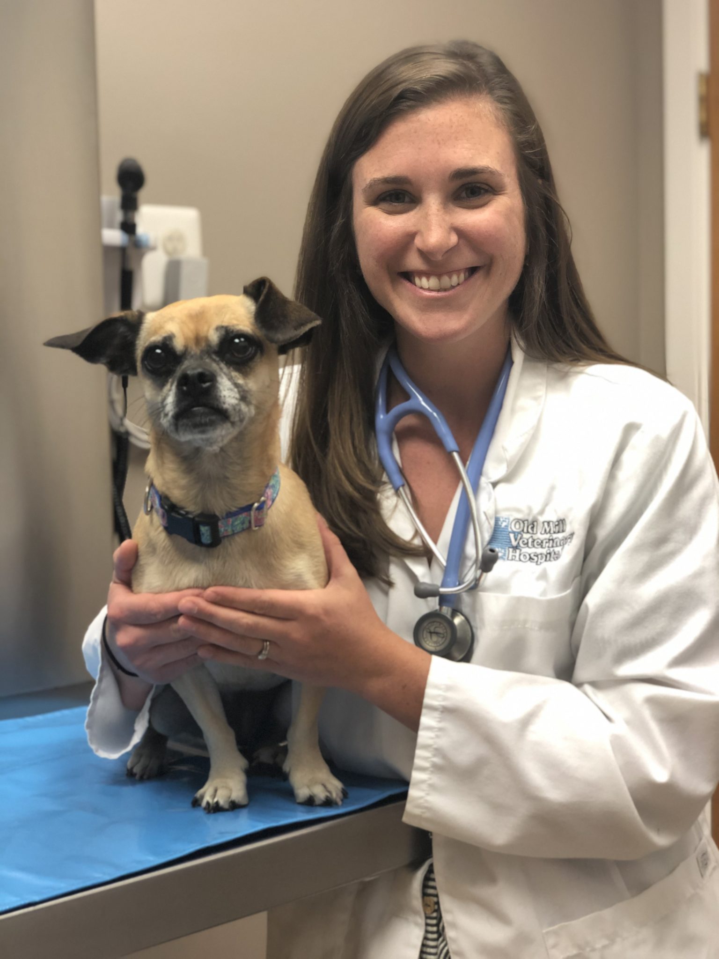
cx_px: 360
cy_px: 480
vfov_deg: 36.8
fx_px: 1440
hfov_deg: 28.0
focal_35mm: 52
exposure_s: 1/40
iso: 100
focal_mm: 6
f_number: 2.4
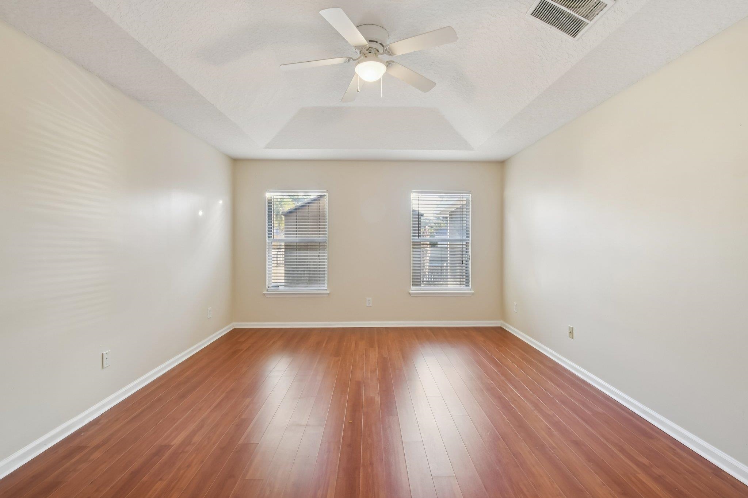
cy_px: 249
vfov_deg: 77.3
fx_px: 312
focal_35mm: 15
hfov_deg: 100.4
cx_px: 374
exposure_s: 1/3.33
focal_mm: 10
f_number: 8
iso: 400
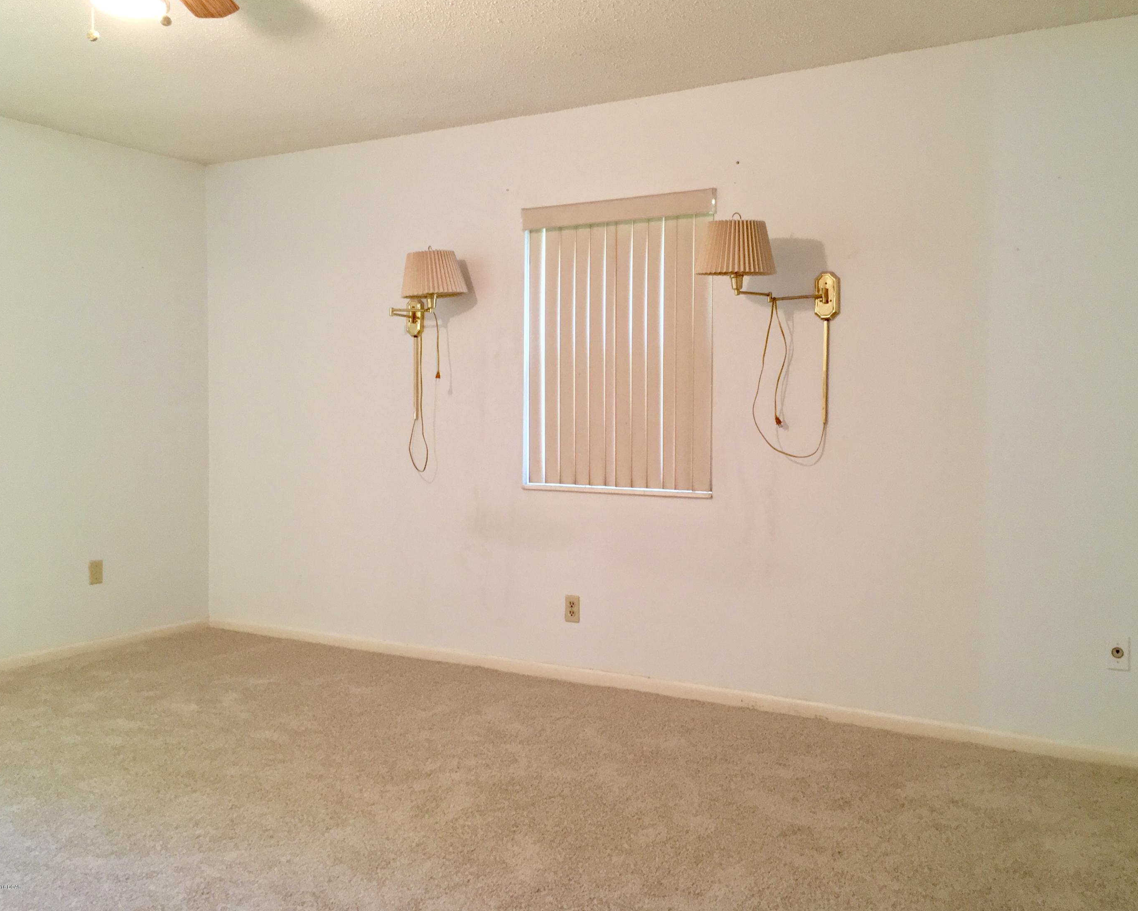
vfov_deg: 47.1
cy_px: 448
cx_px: 612
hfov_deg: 57.1
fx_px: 1044
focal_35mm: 31
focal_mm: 4.15
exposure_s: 1/24
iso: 200
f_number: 2.2
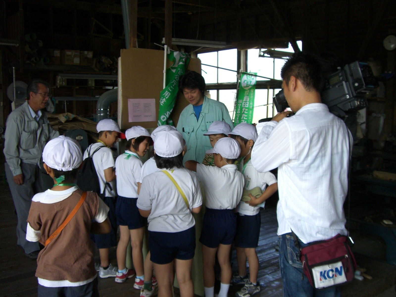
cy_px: 148
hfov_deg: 49.0
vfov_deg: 37.7
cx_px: 198
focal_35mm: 38
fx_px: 435
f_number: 2.7
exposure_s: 1/200
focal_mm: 6.2
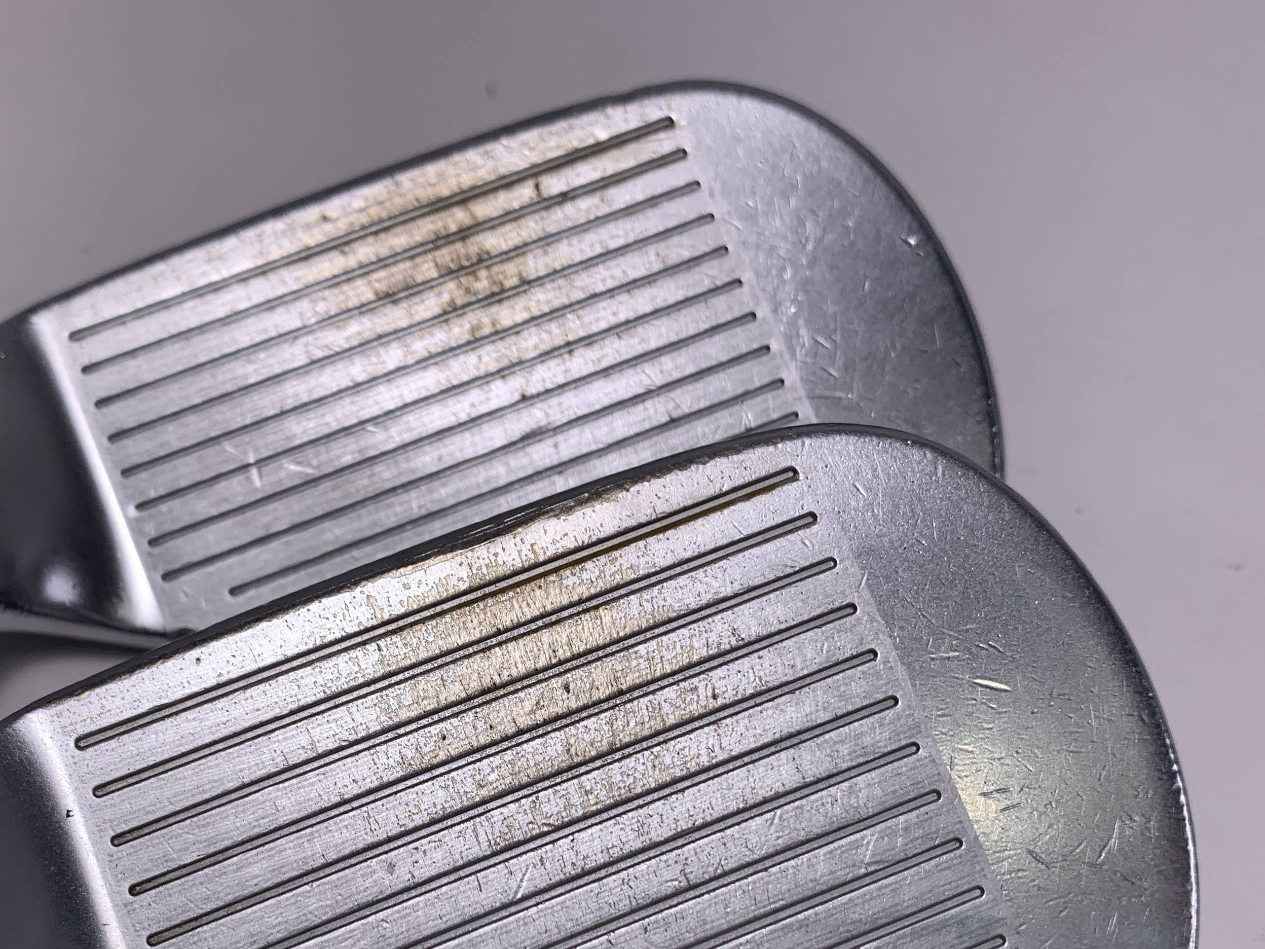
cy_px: 721
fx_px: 1535
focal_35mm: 42
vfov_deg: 33.6
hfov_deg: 44.6
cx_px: 512
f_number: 1.8
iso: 25
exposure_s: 1/815
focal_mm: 4.25
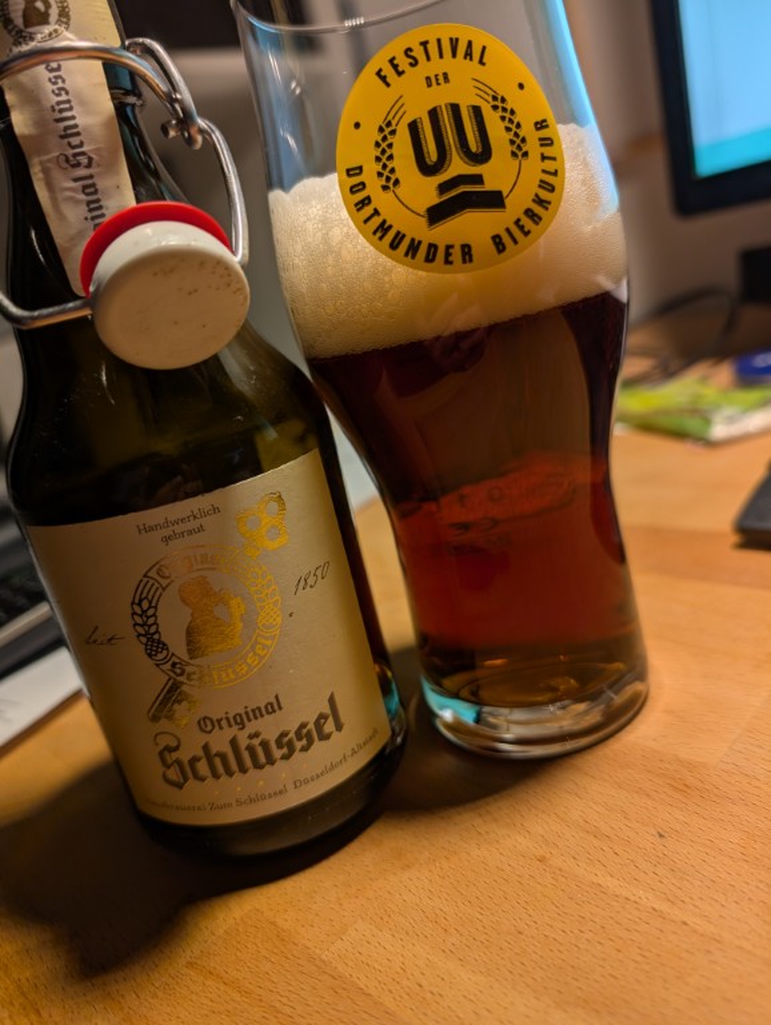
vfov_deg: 71.5
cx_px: 386
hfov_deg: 56.9
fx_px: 711
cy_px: 512
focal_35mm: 24
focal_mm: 6.9
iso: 20
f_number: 1.68
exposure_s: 1/52.2
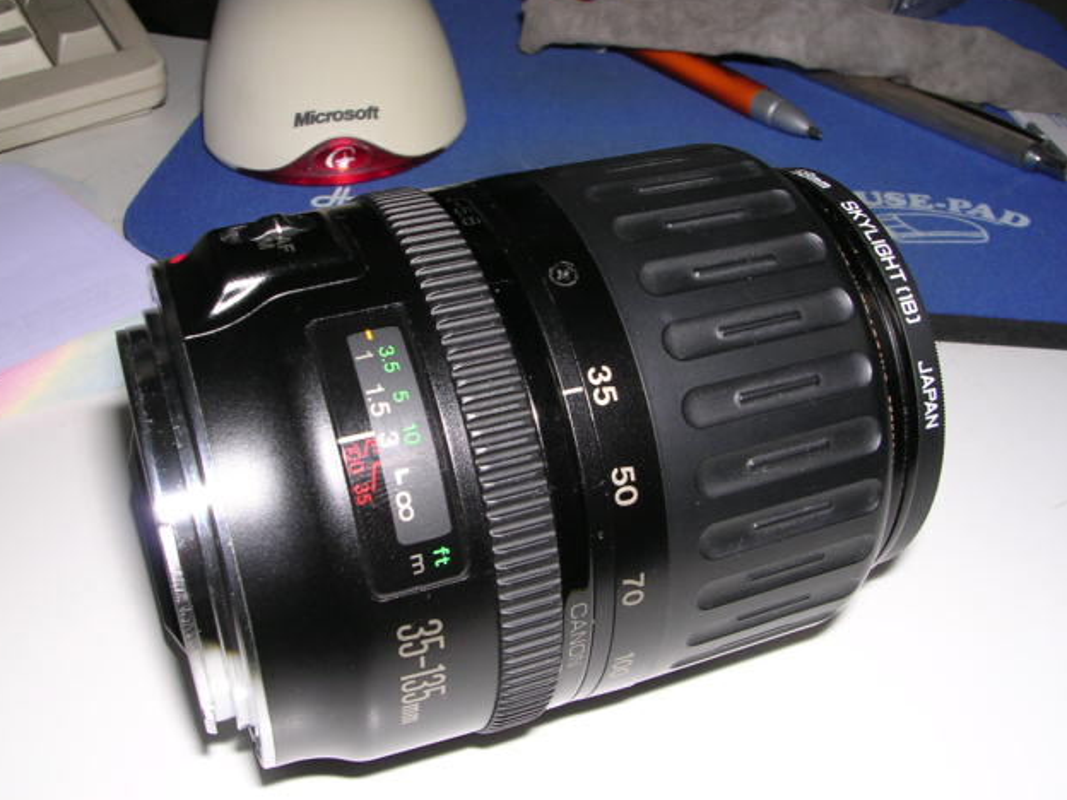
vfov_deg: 36.8
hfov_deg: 47.9
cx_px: 522
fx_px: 1202
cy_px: 400
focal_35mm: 39
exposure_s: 1/60.1
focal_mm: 5.8
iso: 100
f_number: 5.6
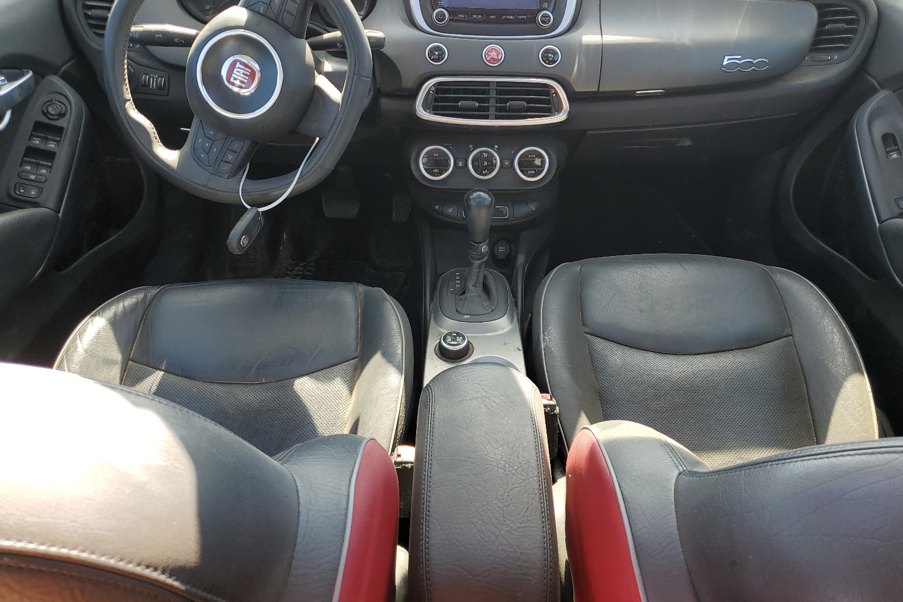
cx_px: 466
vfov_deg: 46.3
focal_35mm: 28
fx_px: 702
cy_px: 269
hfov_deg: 65.5
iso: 50
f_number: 1.5
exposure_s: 1/286
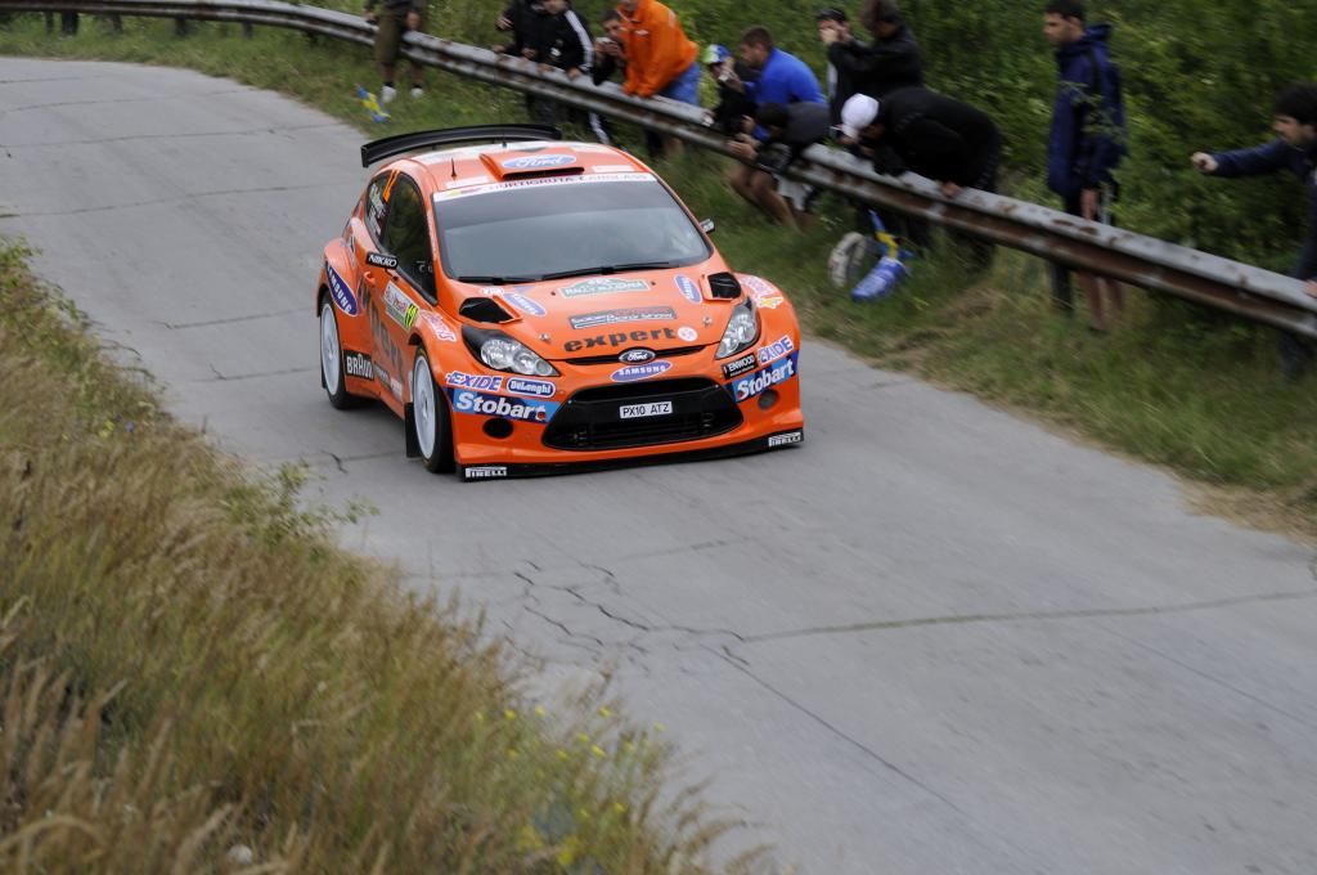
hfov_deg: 18.2
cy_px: 438
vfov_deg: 12.1
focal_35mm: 112
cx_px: 658
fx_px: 4110
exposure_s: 1/200
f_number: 13
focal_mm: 75
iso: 400
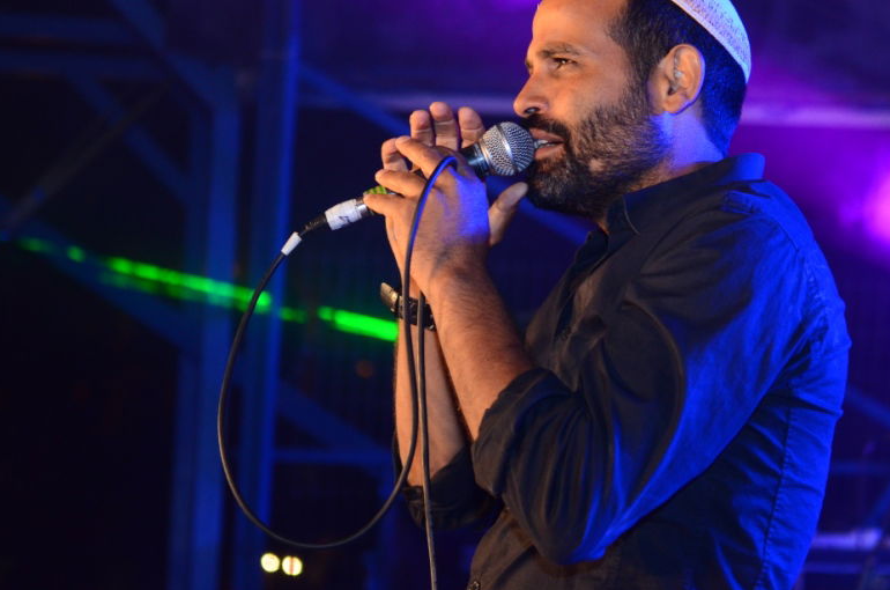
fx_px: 2706
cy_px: 216
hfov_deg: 18.6
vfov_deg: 12.4
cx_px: 566
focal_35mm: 110
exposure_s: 1/200
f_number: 3.2
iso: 1600
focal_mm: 55
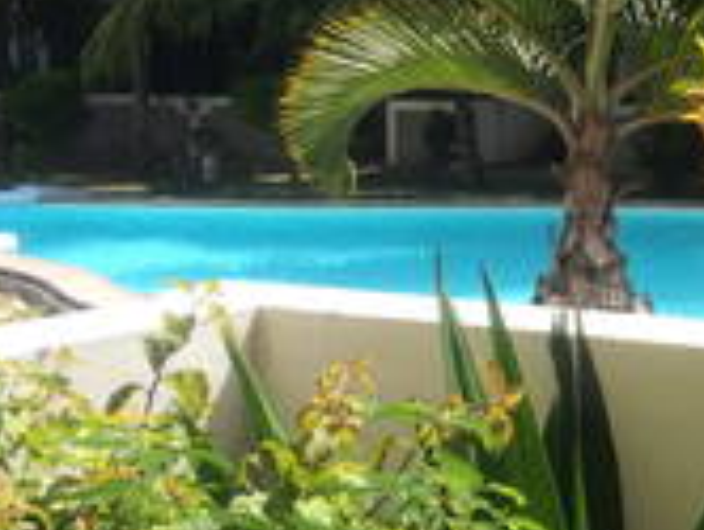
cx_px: 738
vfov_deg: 22.6
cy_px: 187
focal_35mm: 65
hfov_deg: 27.7
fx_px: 1324
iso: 32
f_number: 2.2
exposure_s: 1/1080
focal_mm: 4.12
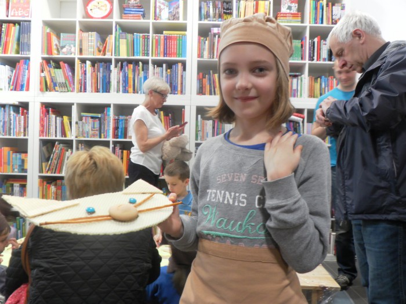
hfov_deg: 61.7
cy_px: 152
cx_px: 203
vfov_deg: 48.2
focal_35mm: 29
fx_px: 340
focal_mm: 5.2
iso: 200
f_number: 2.8
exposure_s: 1/10
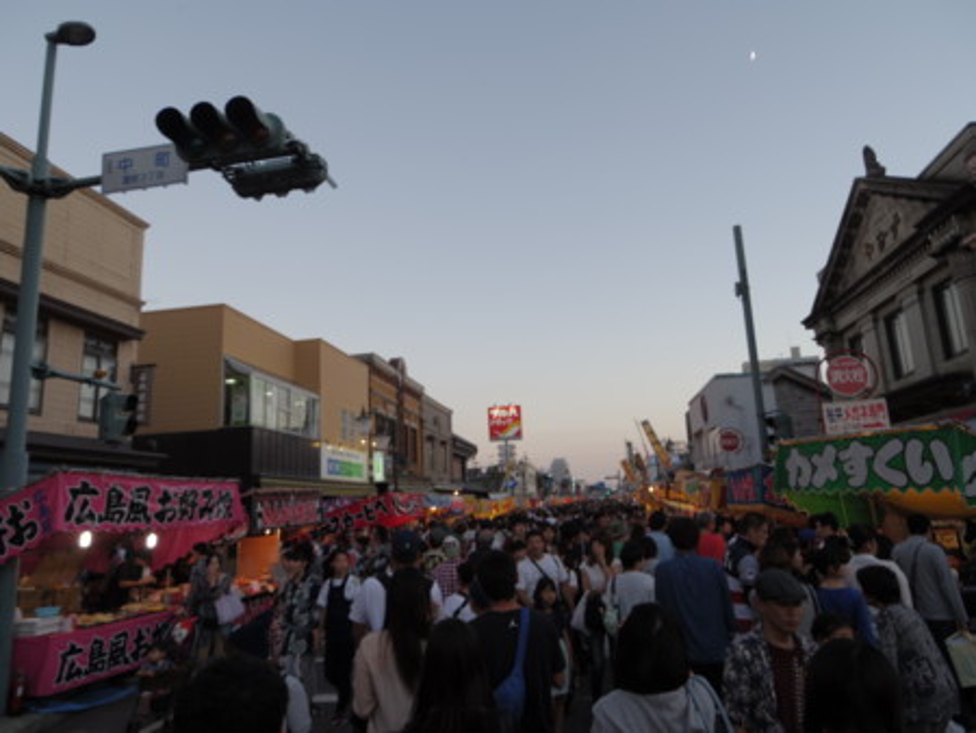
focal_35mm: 23
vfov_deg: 58.9
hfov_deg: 73.9
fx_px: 649
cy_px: 366
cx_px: 488
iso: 100
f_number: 2.8
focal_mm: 5
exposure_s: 1/60
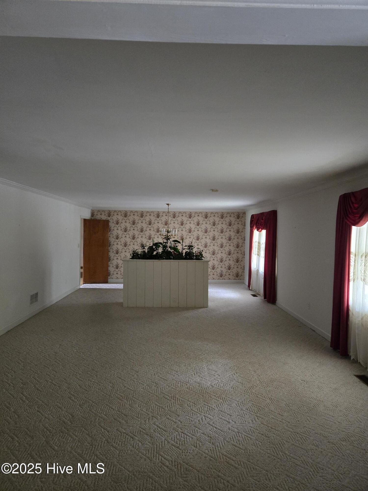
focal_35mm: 23
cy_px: 246
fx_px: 326
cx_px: 184
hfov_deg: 58.9
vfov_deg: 73.9
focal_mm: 5.4
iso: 1000
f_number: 1.8
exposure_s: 1/60
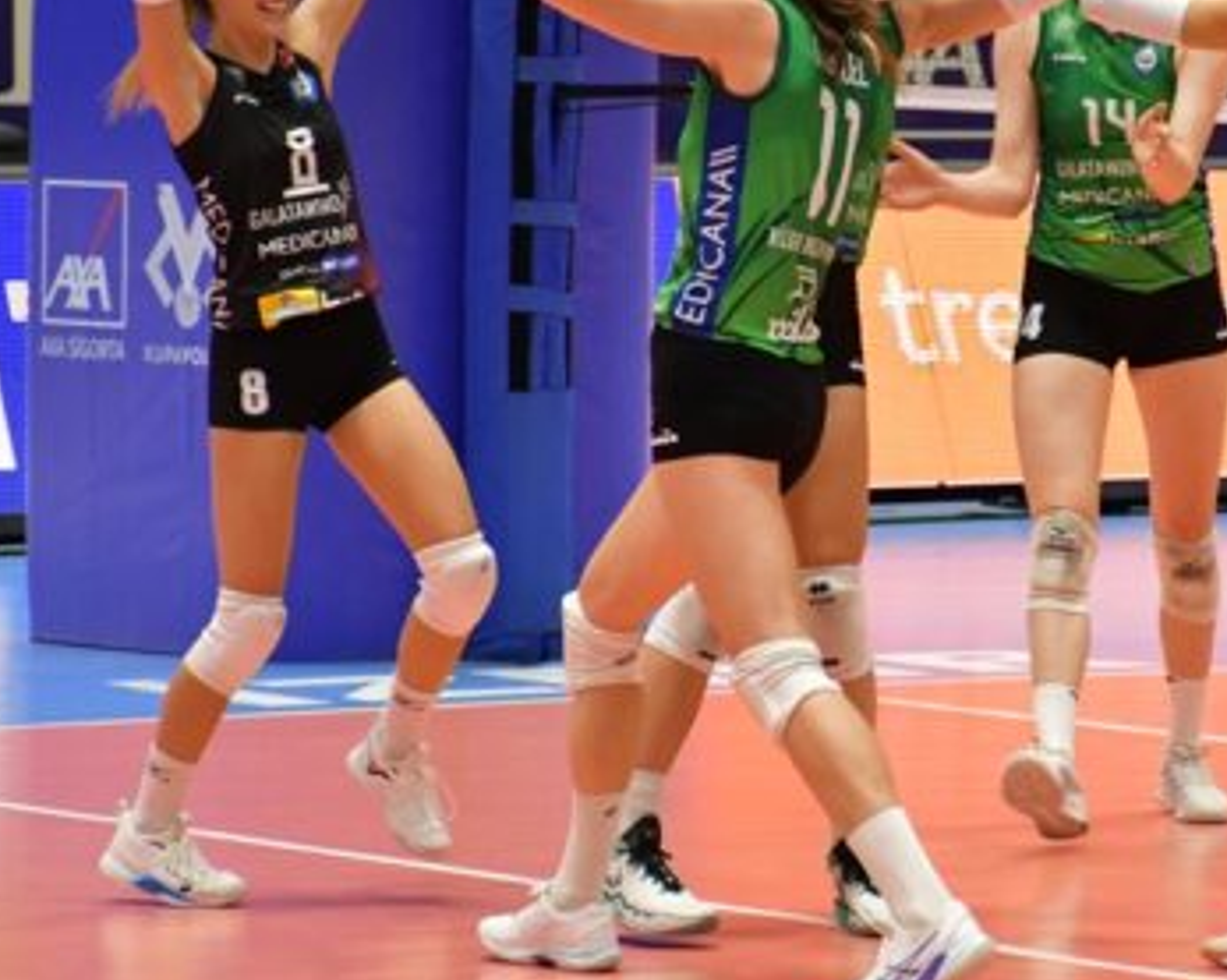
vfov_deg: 5.9
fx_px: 9506
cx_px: 1027
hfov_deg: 7.4
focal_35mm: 262
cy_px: 417
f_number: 5.6
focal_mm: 100
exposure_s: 1/640
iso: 5000
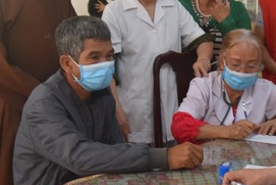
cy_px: 41
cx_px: 195
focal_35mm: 84
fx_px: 644
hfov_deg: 24.0
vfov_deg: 16.2
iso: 2000
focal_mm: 35
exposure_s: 1/100
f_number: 5
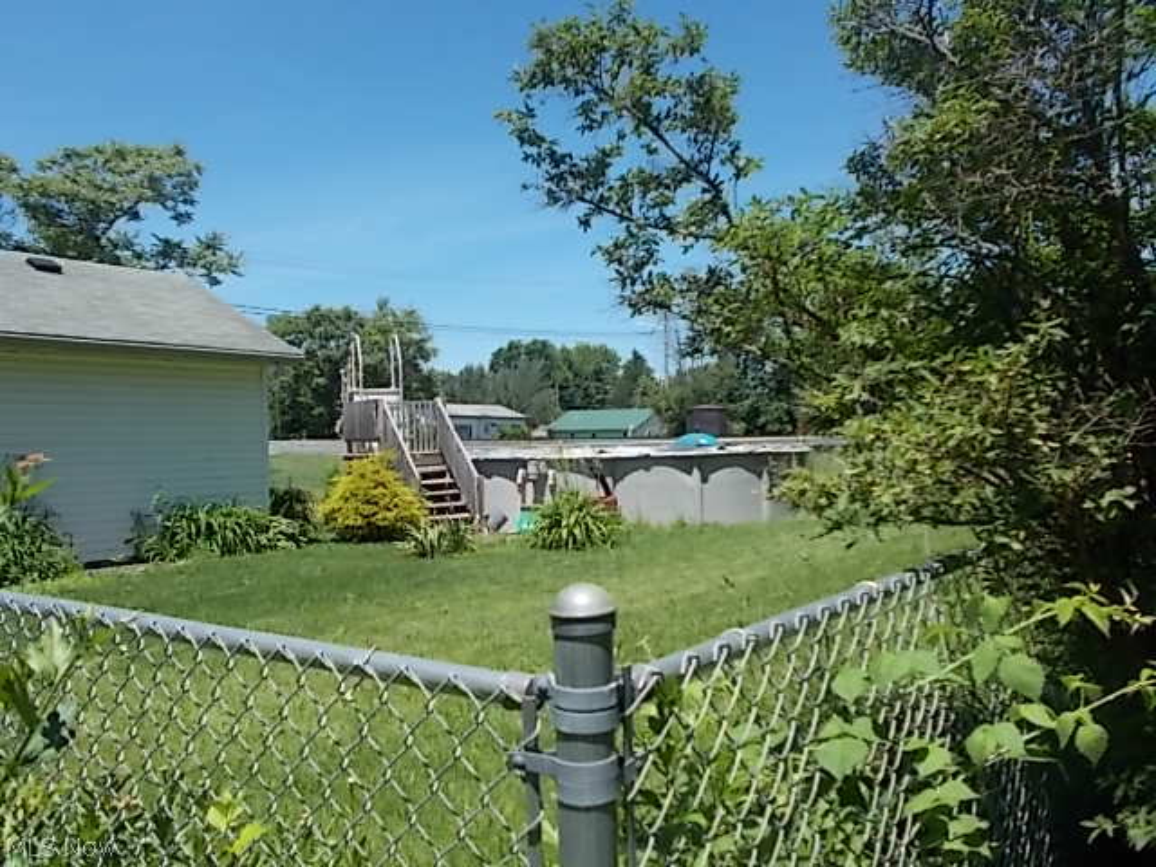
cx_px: 578
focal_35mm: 30
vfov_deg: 46.8
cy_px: 434
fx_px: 1002
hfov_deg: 60.0
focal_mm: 5.3
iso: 80
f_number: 3.4
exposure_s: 1/800
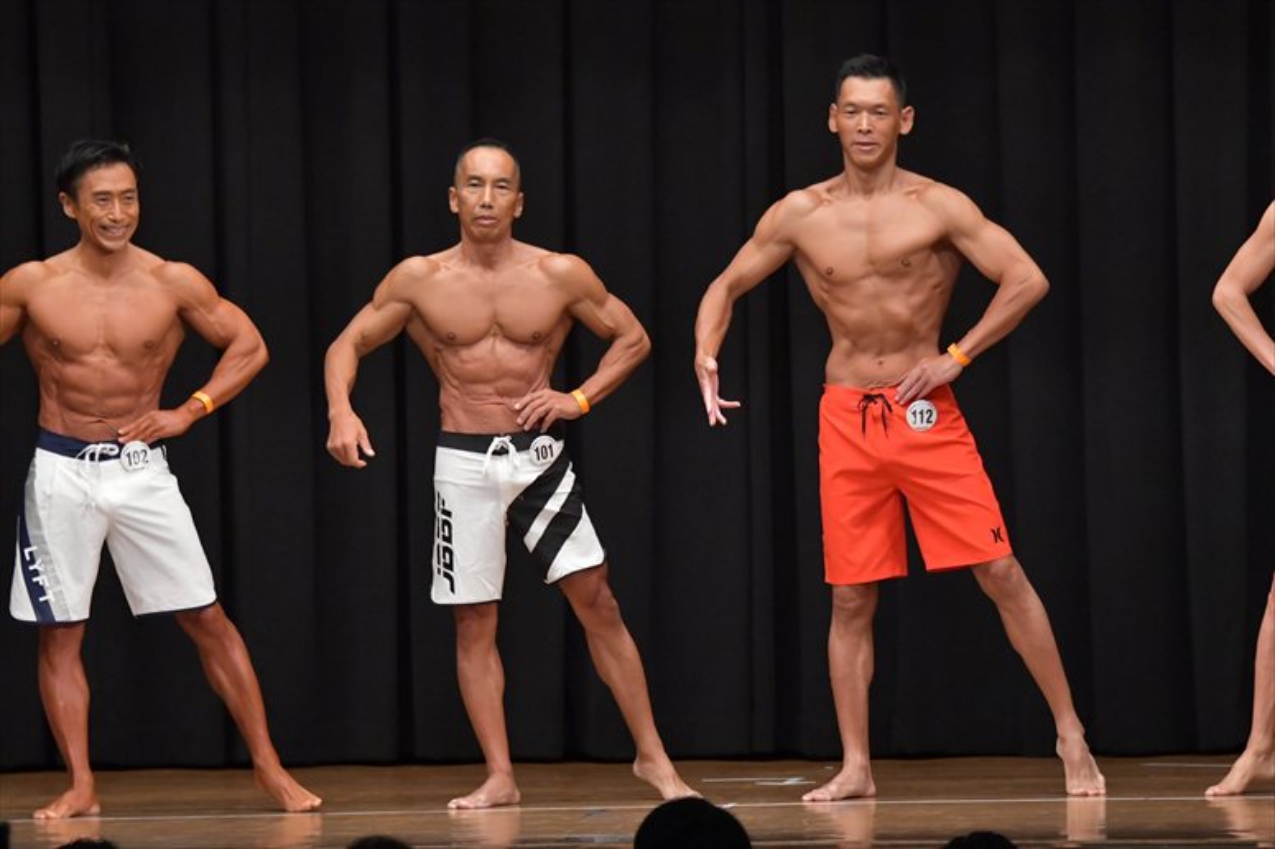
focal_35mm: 217
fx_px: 7682
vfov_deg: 6.3
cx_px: 638
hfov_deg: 9.5
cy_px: 424
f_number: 5.6
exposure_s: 1/400
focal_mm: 145
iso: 6400
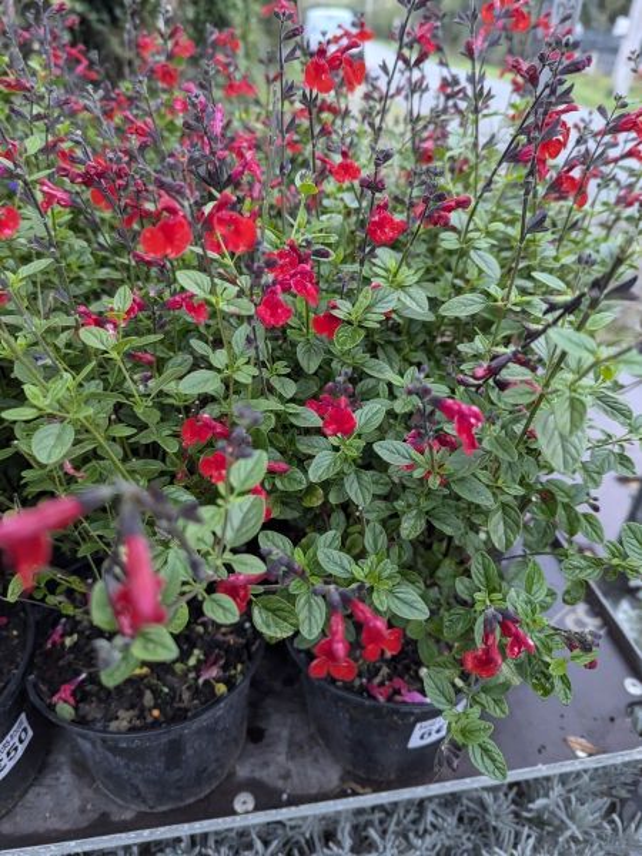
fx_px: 593
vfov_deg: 71.6
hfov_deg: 56.8
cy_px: 428
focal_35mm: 24
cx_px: 321
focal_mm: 6.81
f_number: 1.85
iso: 1119
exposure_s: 1/185
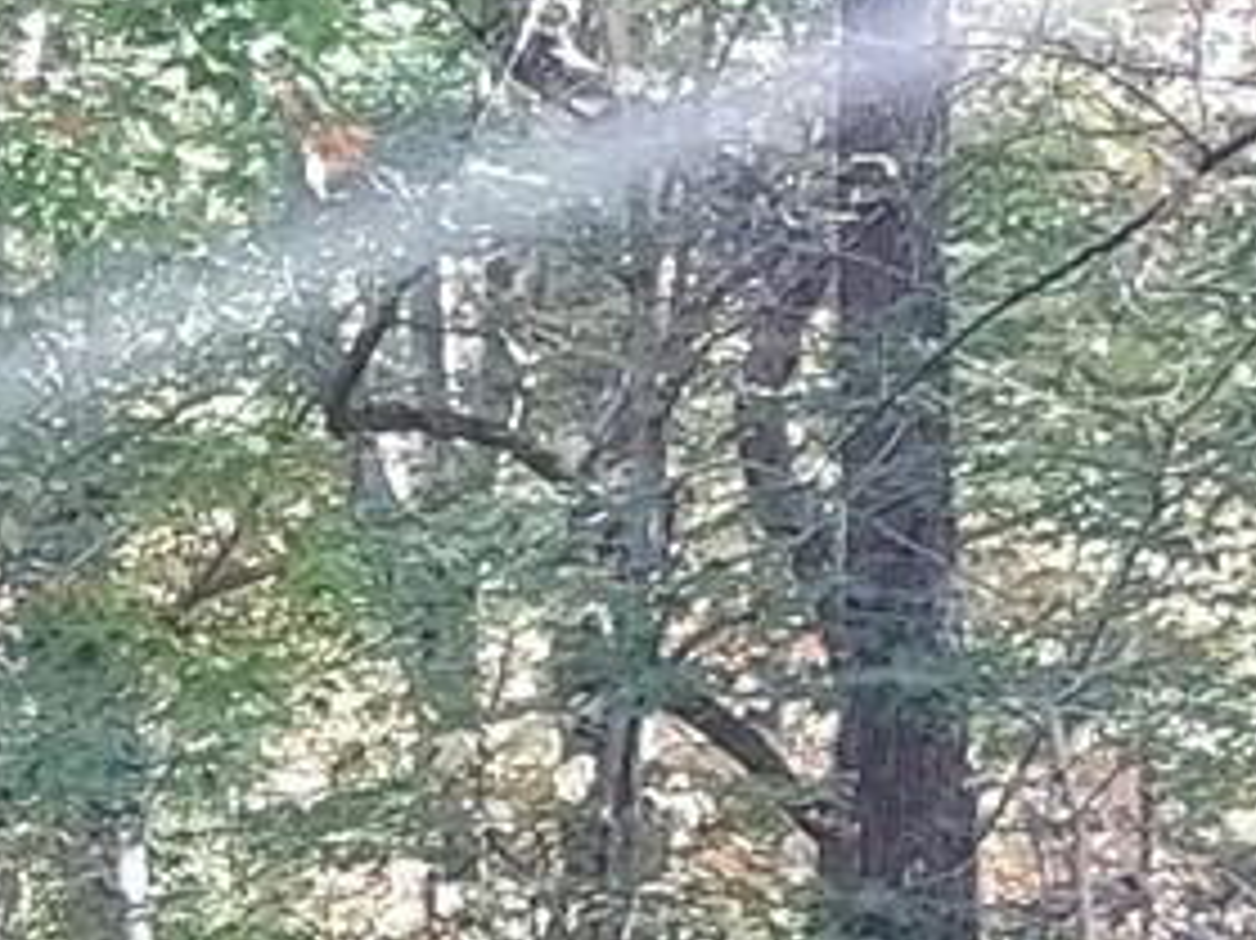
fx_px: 6383
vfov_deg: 8.0
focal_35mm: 176
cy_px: 1952
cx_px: -1409
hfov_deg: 10.2
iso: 160
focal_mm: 4.6
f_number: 1.8
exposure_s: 1/60
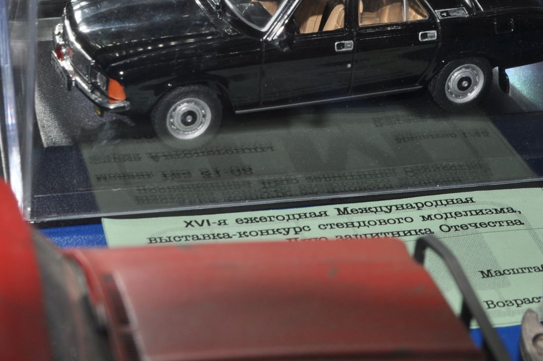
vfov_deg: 9.7
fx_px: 2109
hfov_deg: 14.7
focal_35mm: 140
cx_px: 305
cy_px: 49
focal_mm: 50
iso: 200
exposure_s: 1/200
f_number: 11
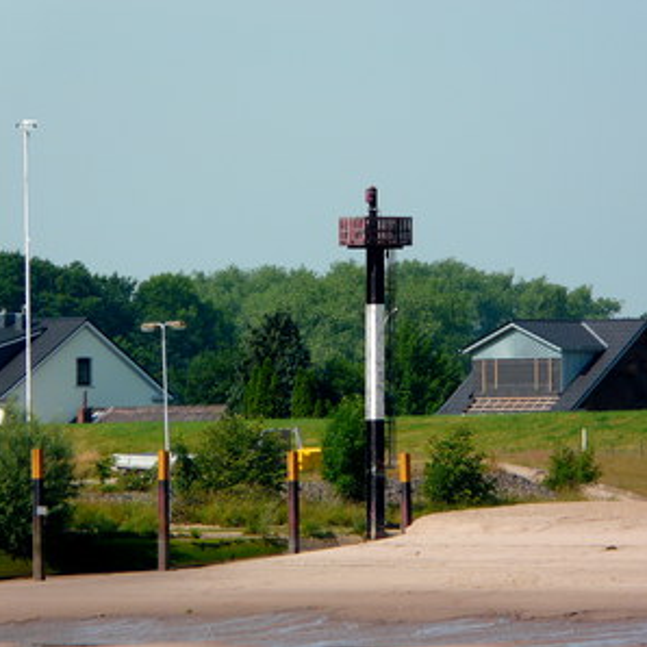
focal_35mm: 598
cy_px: 324
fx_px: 12645
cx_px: 358
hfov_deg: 2.9
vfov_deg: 2.9
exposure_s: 1/400
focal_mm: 82.8
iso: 100
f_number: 5.6
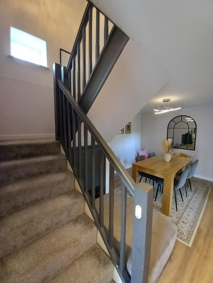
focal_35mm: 13
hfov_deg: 89.9
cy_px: 142
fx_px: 107
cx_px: 106
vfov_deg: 106.2
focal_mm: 1.13
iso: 250
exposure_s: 1/25
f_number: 2.2
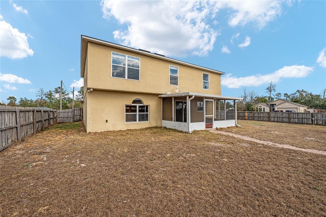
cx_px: 163
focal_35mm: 14
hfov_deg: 104.3
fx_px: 127
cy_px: 108
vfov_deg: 81.2
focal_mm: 14
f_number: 7.1
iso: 400
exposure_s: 1/640
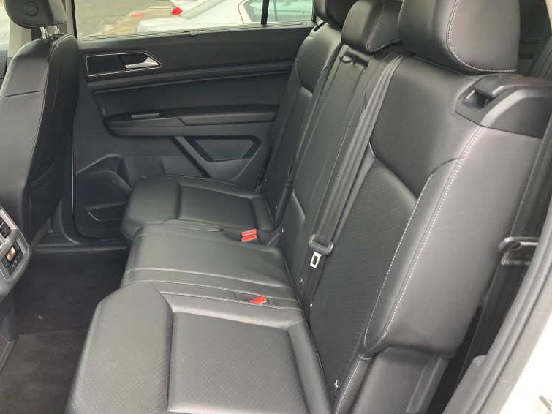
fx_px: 606
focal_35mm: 38
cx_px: 207
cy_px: 197
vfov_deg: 37.7
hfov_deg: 48.5
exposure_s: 1/60
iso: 125
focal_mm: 3.99
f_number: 1.8
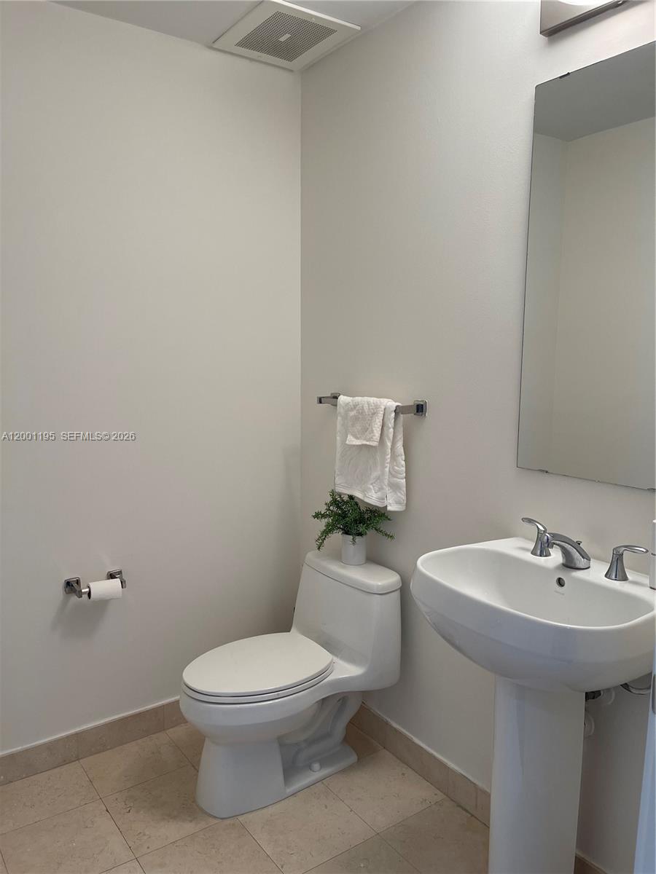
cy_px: 437
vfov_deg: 67.3
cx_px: 328
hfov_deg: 53.1
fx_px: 657
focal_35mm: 26
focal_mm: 5.1
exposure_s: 1/120
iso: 80
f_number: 1.6
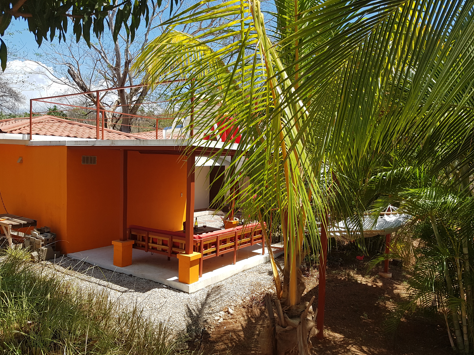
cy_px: 184
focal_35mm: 27
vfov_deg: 51.3
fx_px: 370
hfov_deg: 65.3
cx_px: 231
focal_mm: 4.2
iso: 50
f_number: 1.7
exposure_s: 1/1600
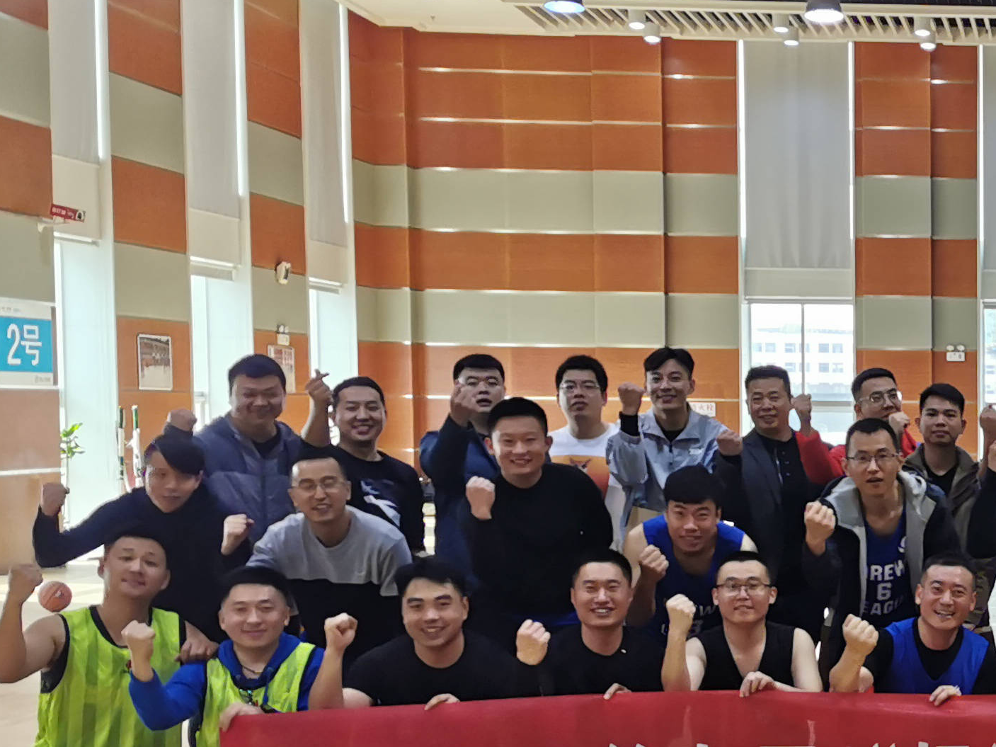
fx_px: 2014
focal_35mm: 70
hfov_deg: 25.2
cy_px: 574
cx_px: 1174
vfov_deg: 20.8
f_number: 1.6
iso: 64
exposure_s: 1/99.9
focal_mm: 5.56
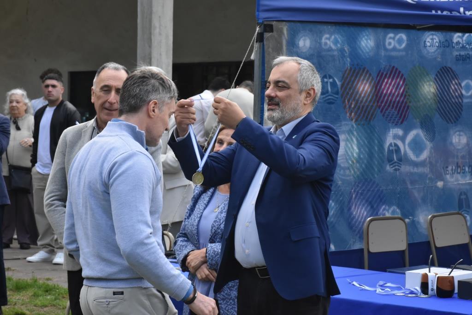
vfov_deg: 12.2
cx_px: 236
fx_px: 1475
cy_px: 158
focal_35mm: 112
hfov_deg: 18.2
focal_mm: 75
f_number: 13
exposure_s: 1/640
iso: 1600
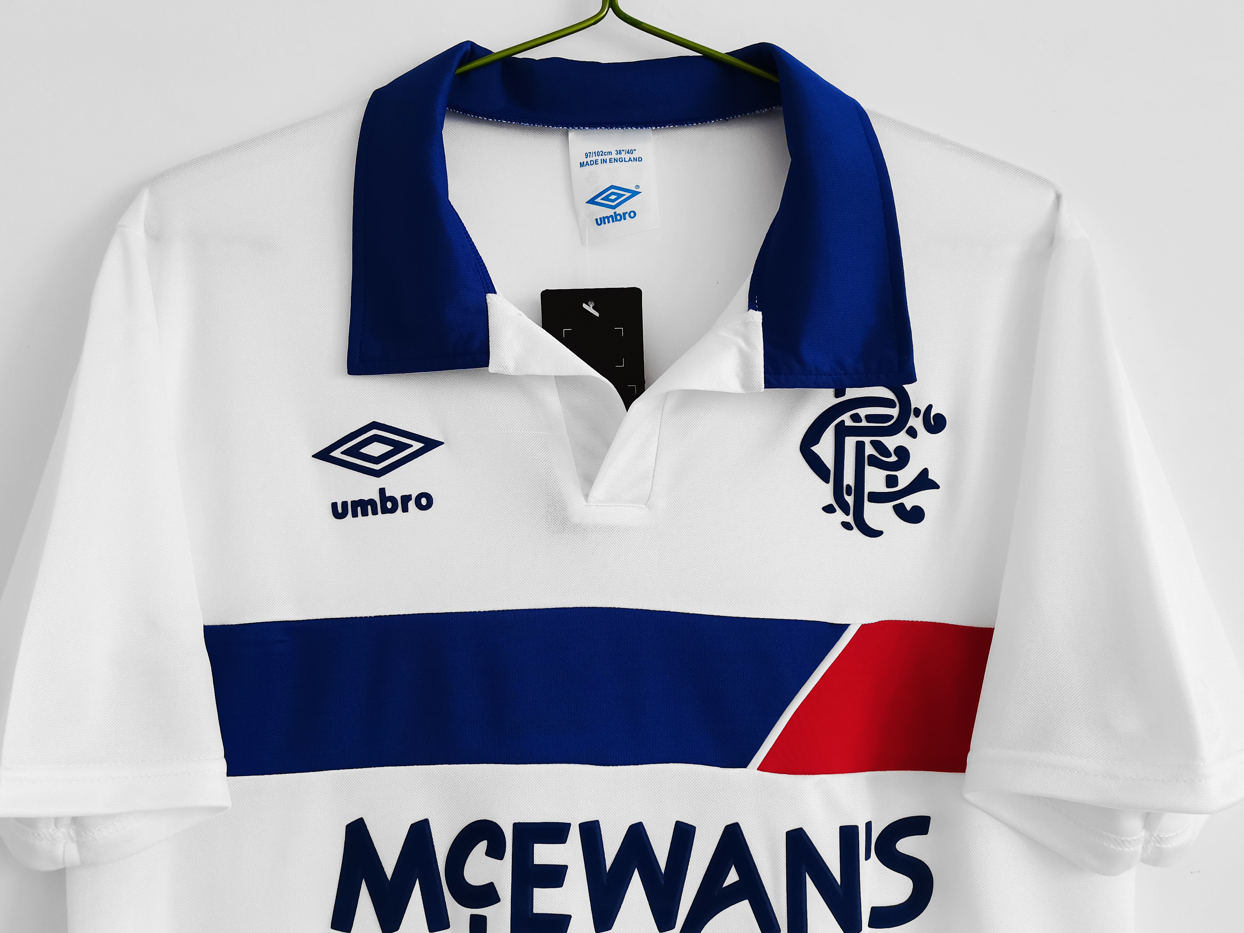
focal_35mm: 33
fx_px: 1186
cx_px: 590
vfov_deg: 42.9
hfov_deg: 55.3
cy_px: 444
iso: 250
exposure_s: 1/50
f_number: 1.8
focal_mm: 5.58
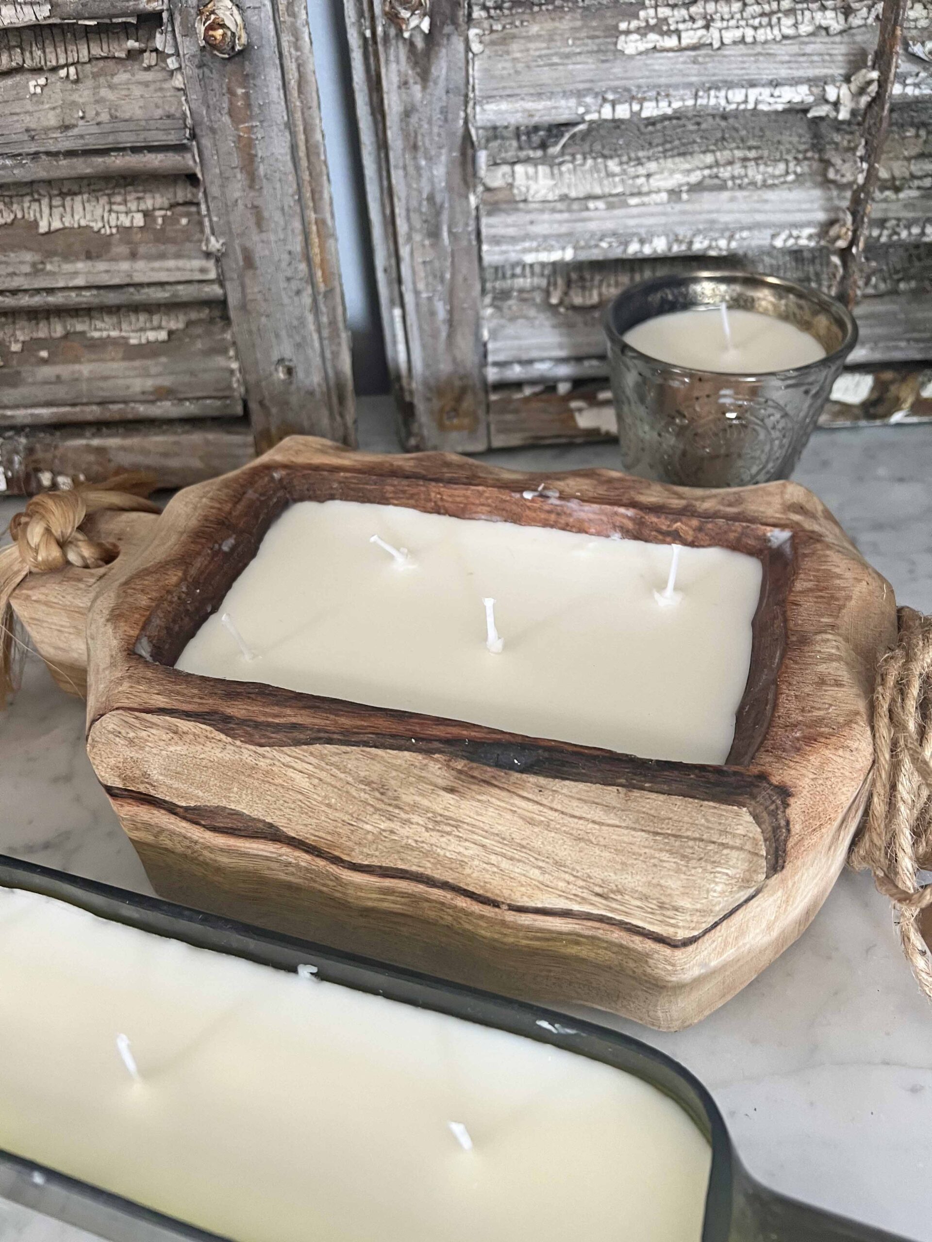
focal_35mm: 26
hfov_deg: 53.1
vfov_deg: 67.3
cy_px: 621
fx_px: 933
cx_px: 466
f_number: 1.5
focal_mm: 5.7
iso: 160
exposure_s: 1/60
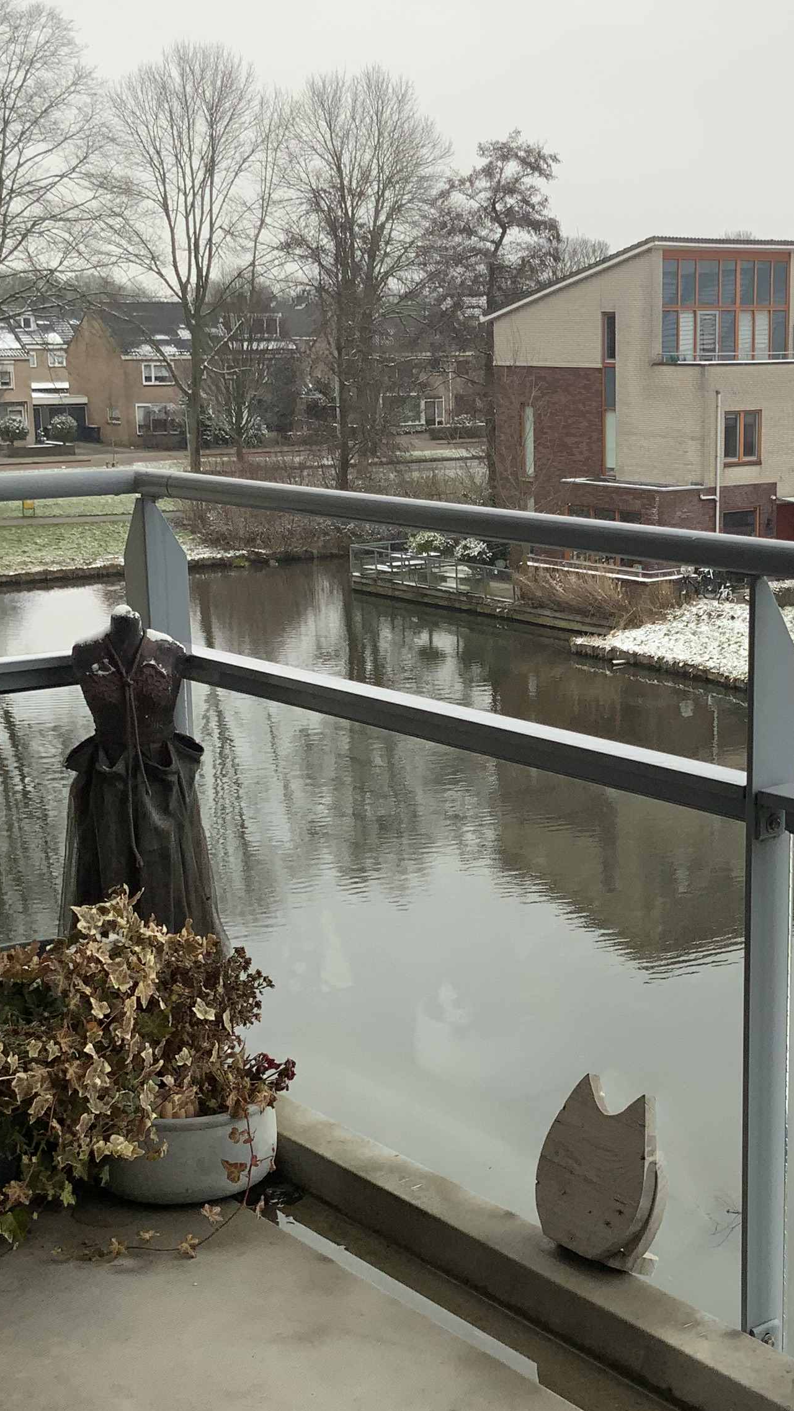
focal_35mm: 56
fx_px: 2096
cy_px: 784
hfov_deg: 21.2
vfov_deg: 37.2
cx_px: 614
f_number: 1.8
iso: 16
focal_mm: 3
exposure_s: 1/233
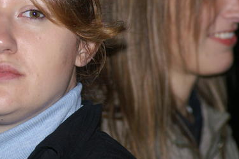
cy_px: 47
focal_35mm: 462
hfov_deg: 4.5
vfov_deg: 3.0
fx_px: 3066
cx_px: 35
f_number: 5.6
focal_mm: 180
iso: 400
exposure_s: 1/125
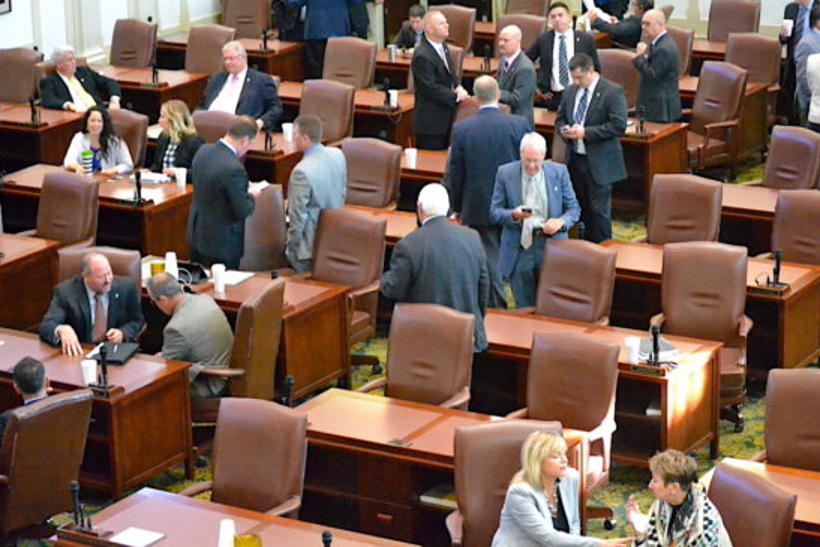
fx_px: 2200
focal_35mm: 97
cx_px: 462
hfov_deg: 21.1
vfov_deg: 14.2
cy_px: 251
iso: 12800
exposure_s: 1/100
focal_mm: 55
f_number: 4
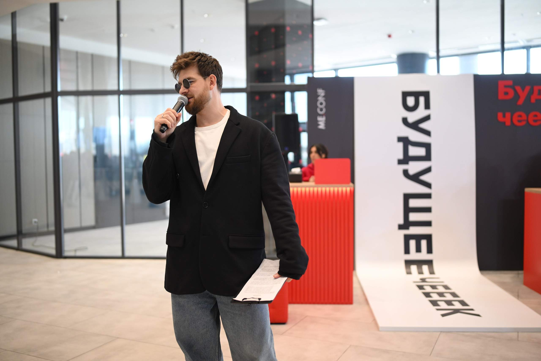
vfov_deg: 37.9
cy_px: 180
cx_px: 270
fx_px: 526
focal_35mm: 35
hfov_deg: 54.4
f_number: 1.4
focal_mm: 35
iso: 640
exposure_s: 1/320
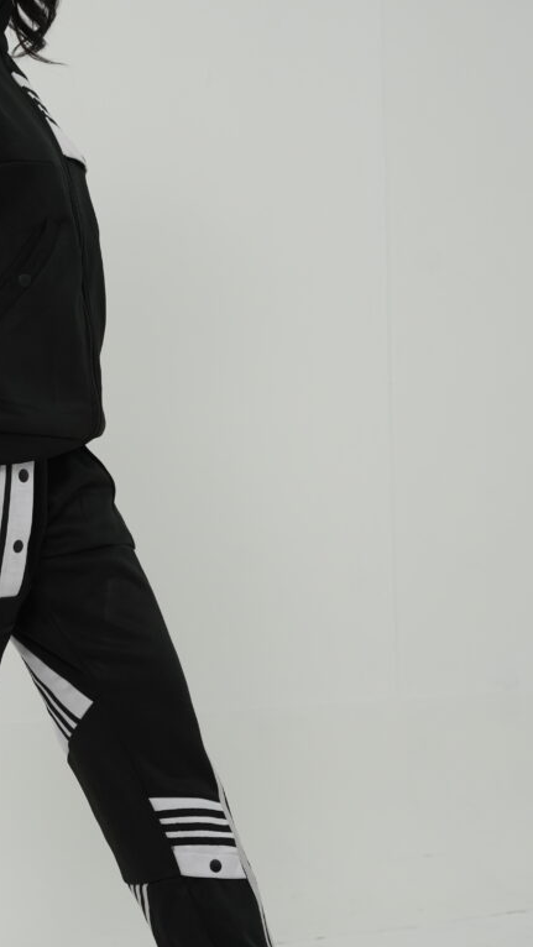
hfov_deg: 14.6
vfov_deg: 25.9
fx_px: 2060
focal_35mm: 82
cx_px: 90
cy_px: 444
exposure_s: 1/250
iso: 400
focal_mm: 50
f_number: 4
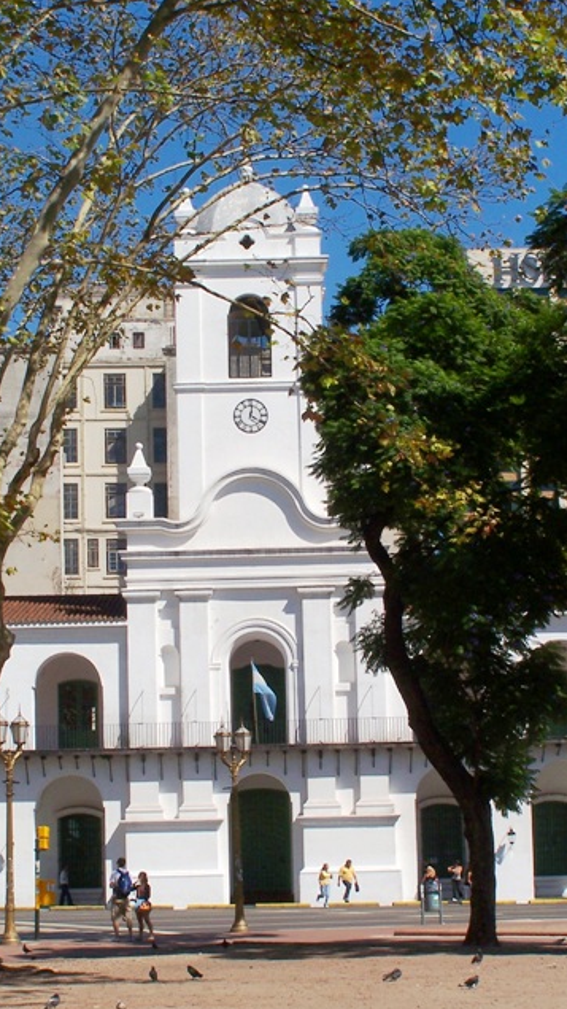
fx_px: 1979
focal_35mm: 74
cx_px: 239
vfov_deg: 28.6
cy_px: 504
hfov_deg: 16.3
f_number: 8
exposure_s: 1/500
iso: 80
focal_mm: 11.1
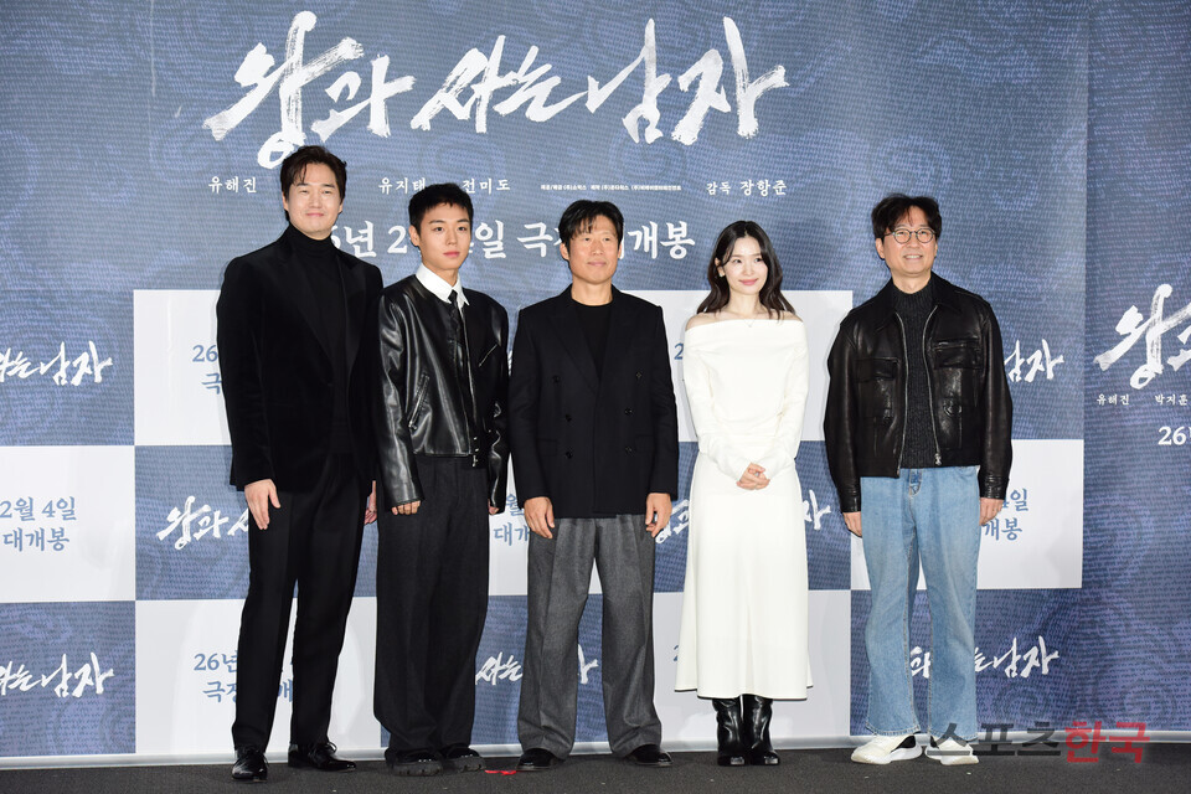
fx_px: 3043
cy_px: 397
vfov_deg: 14.9
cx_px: 596
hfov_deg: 22.1
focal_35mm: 92
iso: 1250
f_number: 8
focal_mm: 92
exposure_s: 1/250
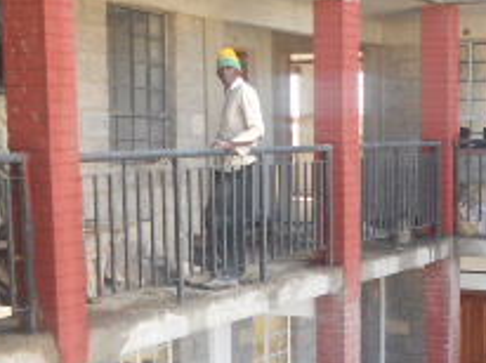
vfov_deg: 17.3
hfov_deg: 23.1
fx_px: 1178
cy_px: 316
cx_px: 347
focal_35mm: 84
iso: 80
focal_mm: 4.9
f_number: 3.2
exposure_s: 1/60
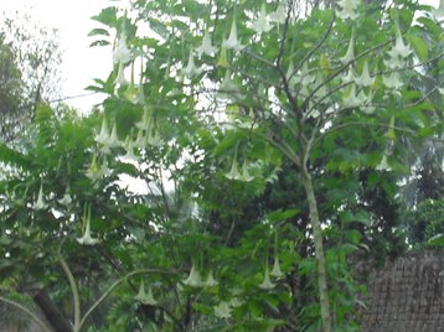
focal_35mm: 85
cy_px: 152
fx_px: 1090
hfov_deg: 23.0
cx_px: 286
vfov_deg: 17.3
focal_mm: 6.2
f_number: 8
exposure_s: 1/100
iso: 100
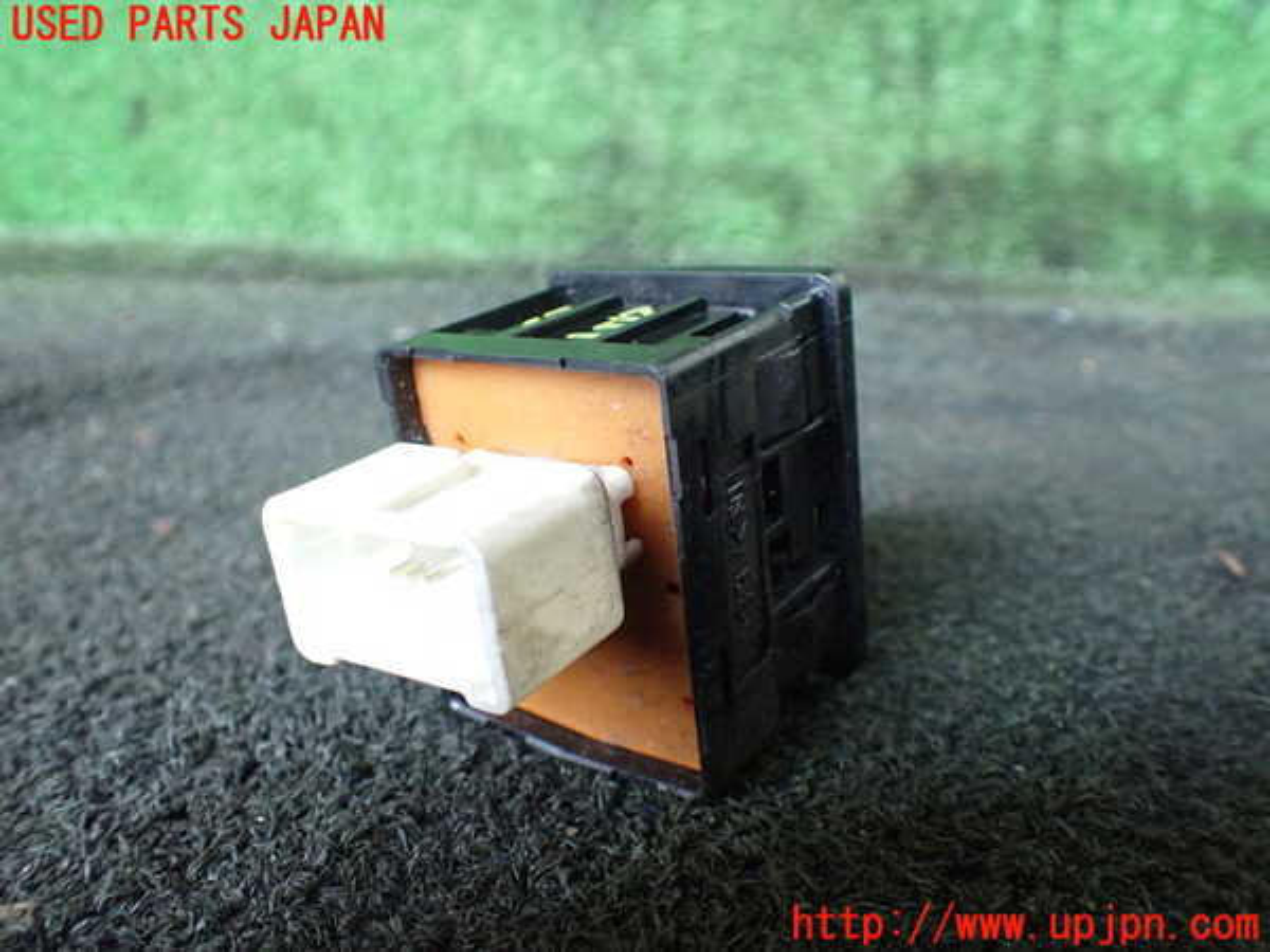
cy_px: 476
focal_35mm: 30
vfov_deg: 46.8
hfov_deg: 60.0
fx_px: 1101
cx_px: 635
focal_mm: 5.4
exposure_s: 1/100
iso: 800
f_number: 2.3
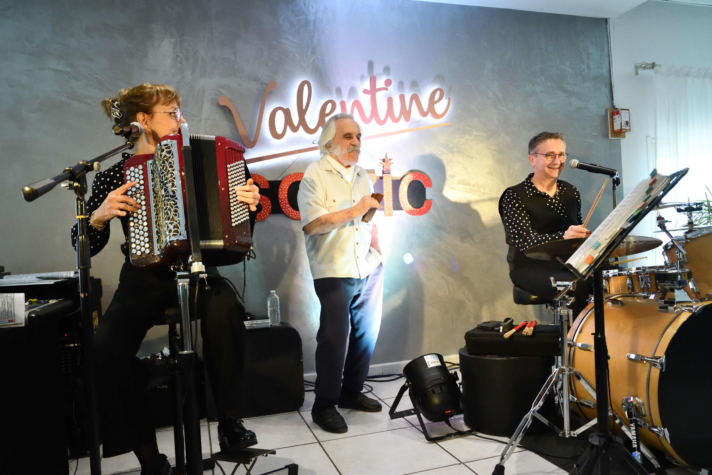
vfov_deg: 47.9
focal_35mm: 27
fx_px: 534
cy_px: 238
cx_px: 356
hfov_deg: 67.4
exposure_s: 1/250
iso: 5000
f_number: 5.6
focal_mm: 18
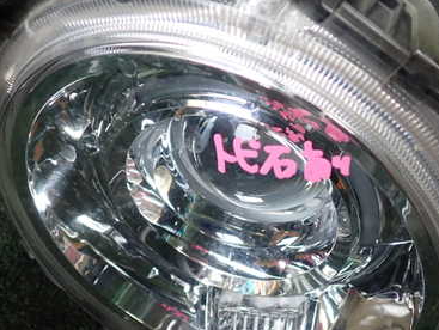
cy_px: 171
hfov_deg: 38.7
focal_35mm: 49
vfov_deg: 29.7
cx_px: 261
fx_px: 622
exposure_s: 1/60
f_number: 2.3
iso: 100
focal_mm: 5.4
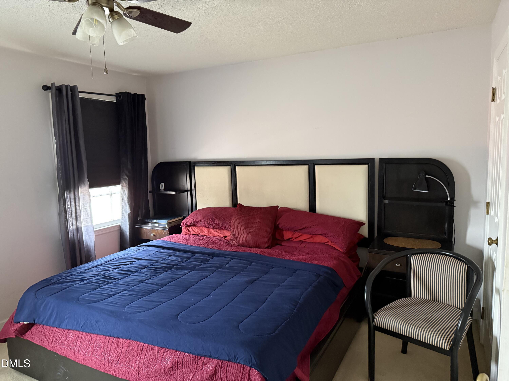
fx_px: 353
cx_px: 254
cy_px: 190
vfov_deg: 56.8
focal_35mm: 24
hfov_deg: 71.6
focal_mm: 6.76
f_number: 1.78
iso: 800
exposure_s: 1/60
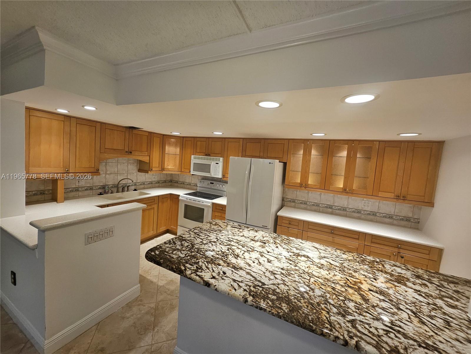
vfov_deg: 89.9
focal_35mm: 13
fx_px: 177
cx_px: 236
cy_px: 177
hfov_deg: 106.2
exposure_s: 1/60
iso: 100
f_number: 2.2
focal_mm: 1.74
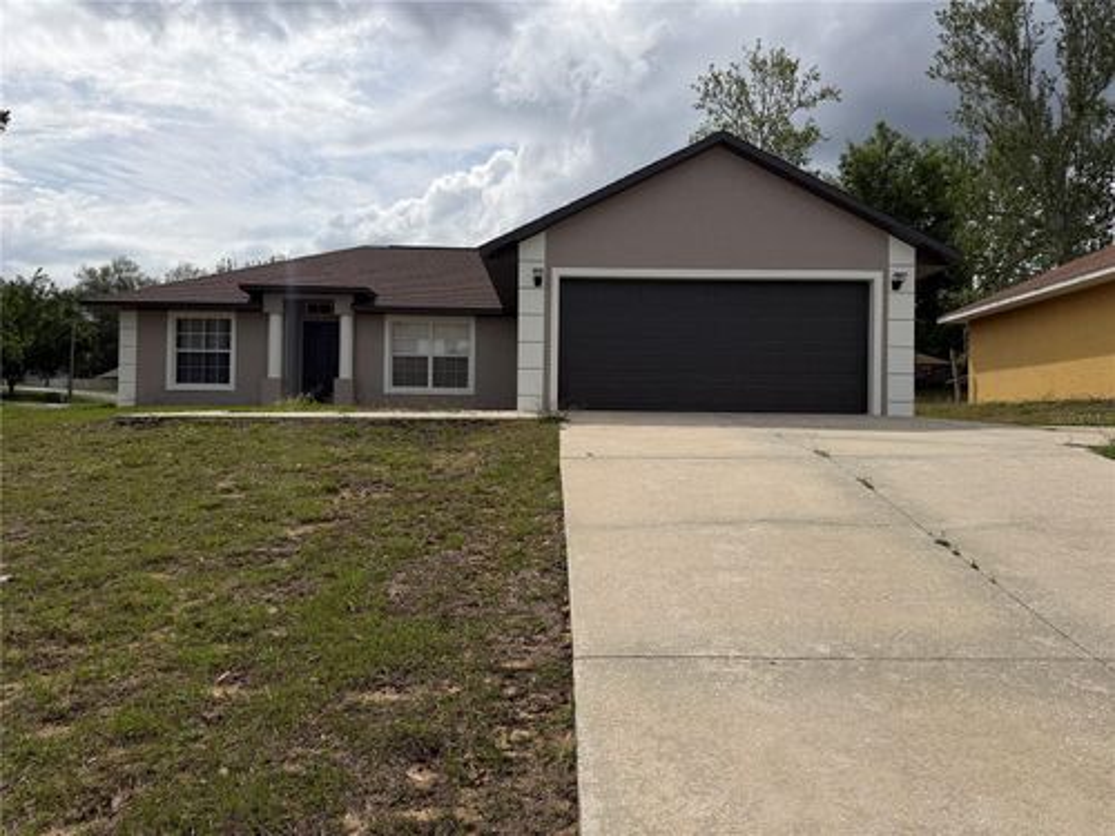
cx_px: 558
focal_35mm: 24
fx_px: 773
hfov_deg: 71.6
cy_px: 418
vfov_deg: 56.8
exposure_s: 1/11905
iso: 80
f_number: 1.78
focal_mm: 6.76
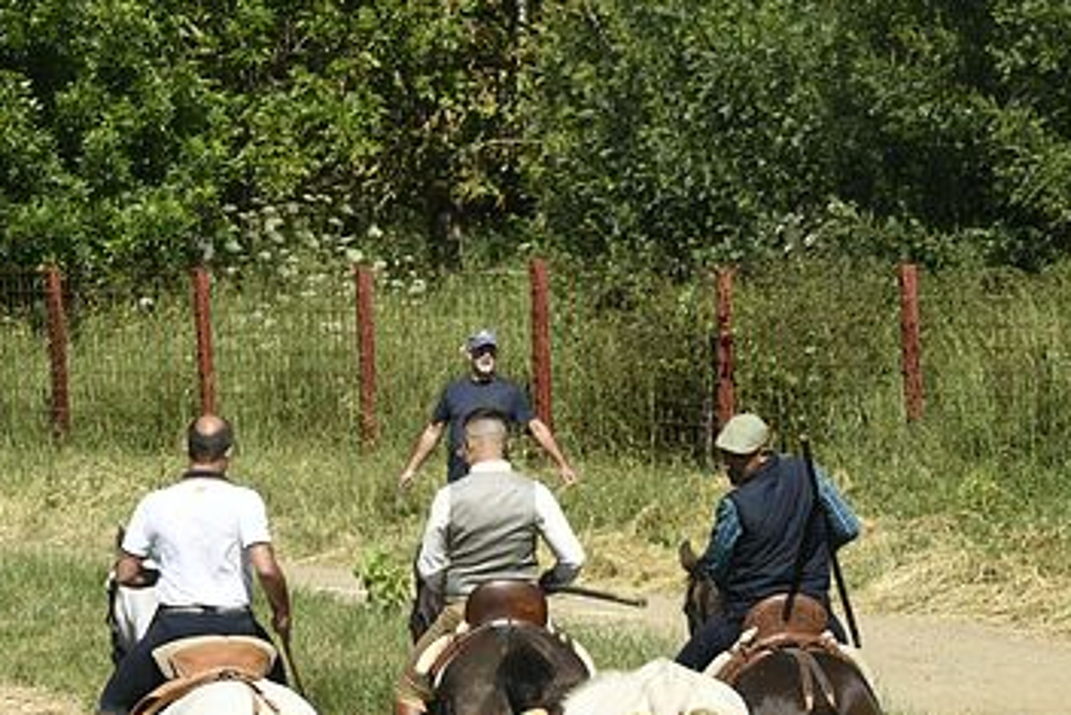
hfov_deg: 5.7
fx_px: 10773
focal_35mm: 362
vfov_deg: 3.8
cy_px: 796
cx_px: 864
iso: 160
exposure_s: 1/320
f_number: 8
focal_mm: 150
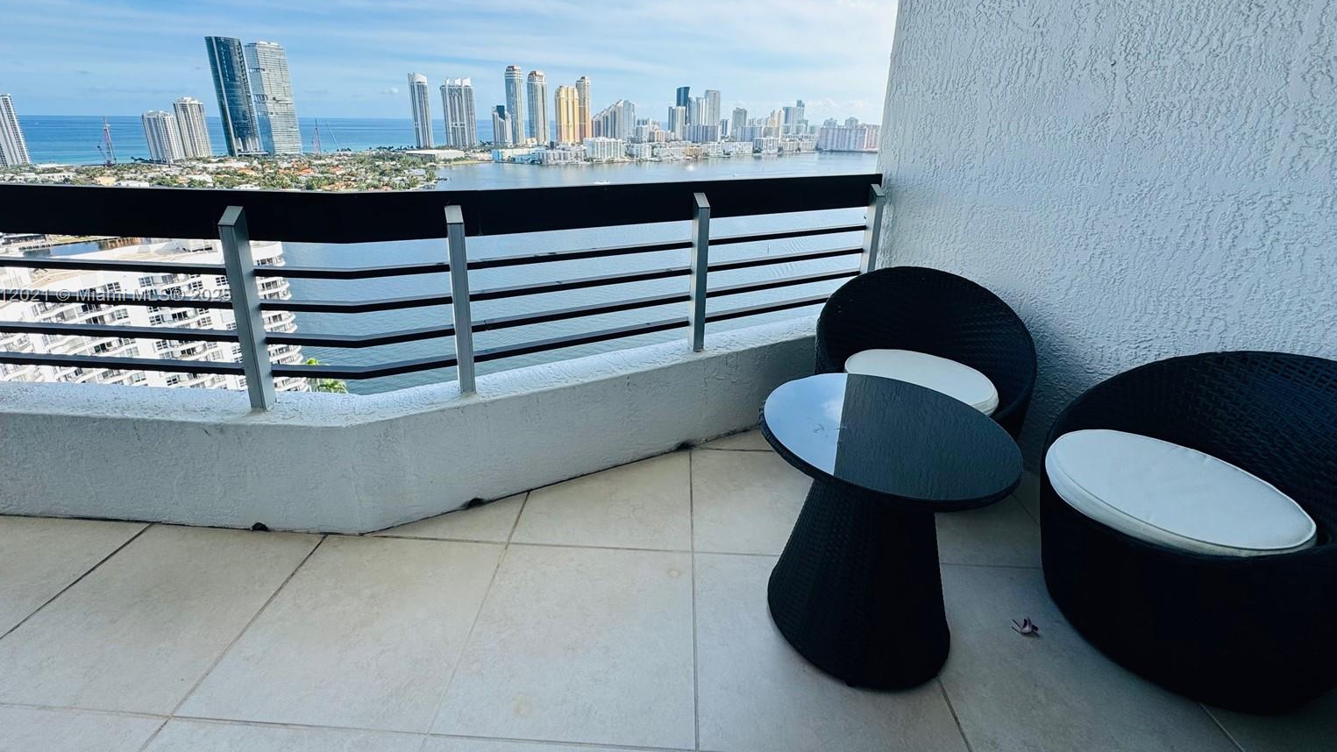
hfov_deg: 99.3
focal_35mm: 16
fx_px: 567
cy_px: 296
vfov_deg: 66.4
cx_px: 652
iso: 50
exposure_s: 1/932
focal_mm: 2.22
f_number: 2.2
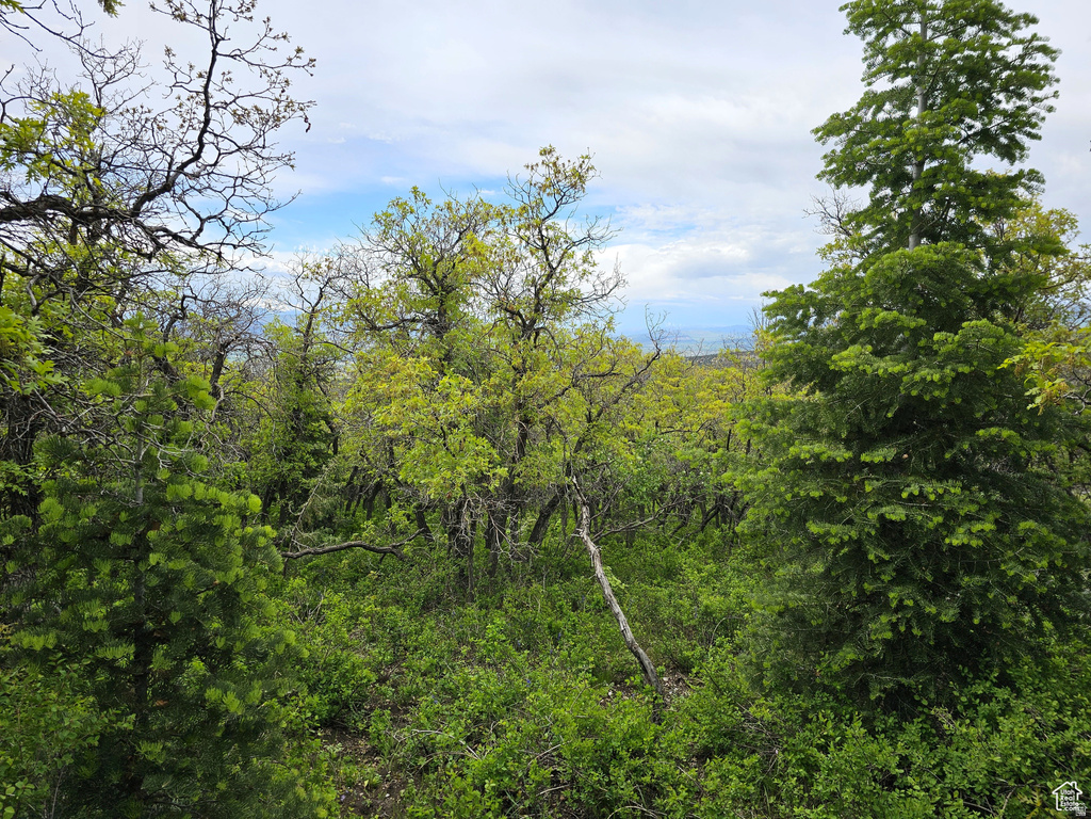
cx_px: 546
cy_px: 410
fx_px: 725
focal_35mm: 23
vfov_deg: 58.9
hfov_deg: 73.9
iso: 10
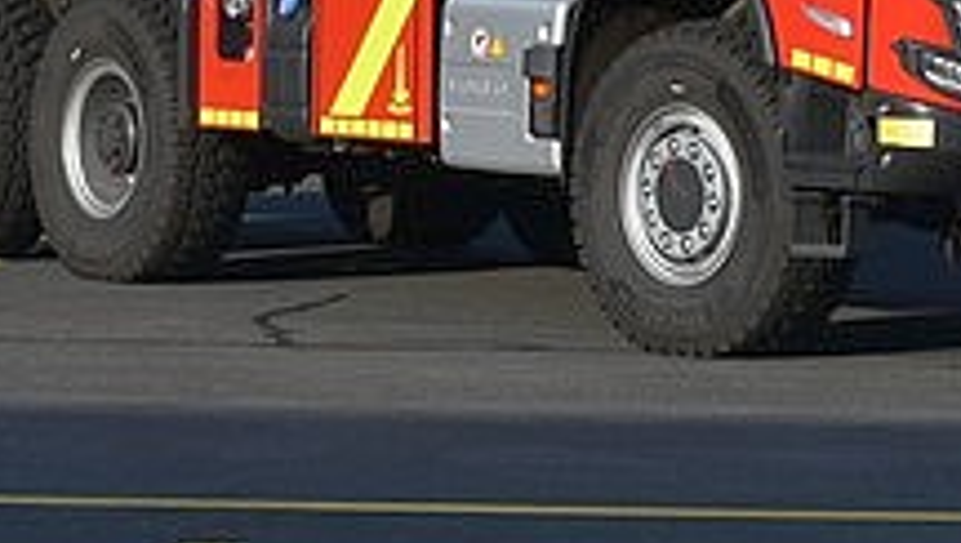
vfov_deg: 5.0
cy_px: -521
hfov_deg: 8.7
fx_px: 6122
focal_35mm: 240
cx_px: 1611
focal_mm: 55
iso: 200
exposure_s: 1/320
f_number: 9
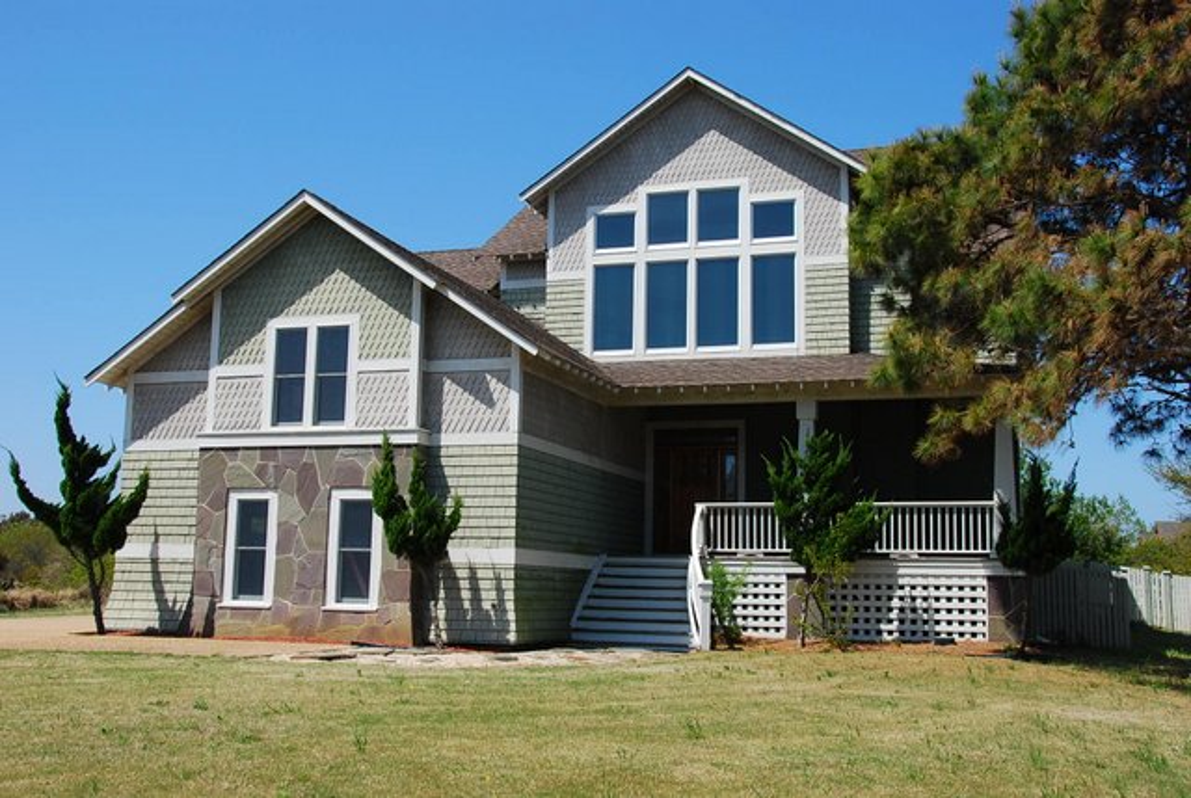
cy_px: 399
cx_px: 596
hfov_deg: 49.5
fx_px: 1292
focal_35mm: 39
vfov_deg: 34.3
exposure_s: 1/400
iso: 200
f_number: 10
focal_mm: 26
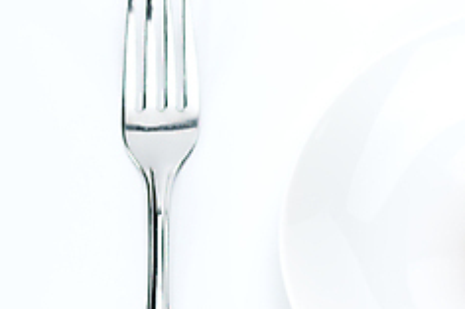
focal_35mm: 325
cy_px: 193
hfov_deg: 6.3
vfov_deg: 4.2
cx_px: 552
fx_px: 4198
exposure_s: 1/40
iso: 100
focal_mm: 85
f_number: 8
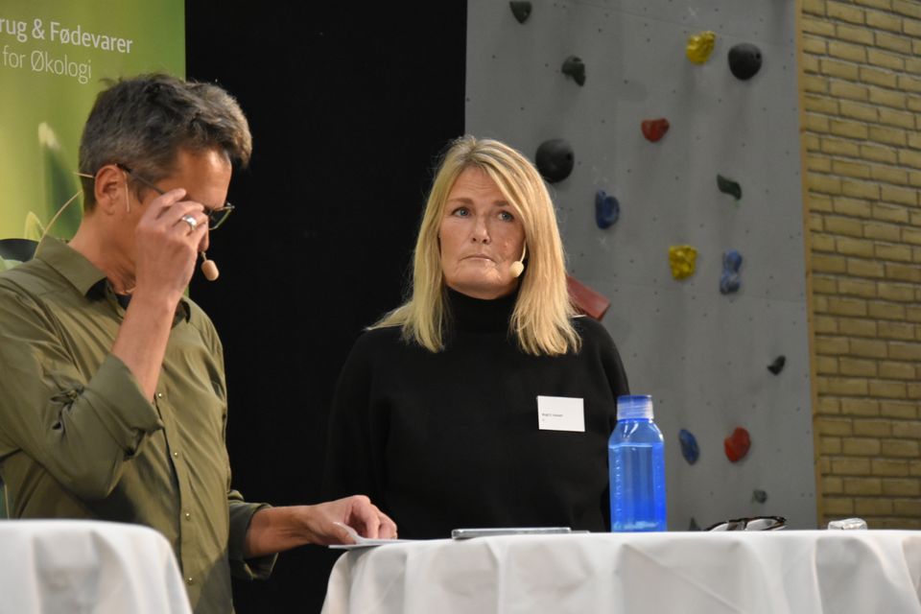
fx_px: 3070
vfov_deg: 11.4
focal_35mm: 120
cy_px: 307
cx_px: 460
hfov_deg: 17.1
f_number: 5.3
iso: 3200
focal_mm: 80
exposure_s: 1/125
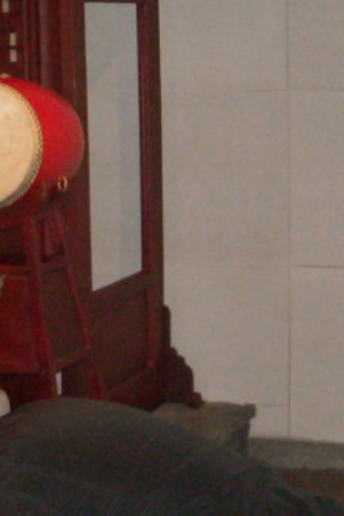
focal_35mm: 111
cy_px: 224
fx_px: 1591
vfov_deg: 18.4
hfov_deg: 12.0
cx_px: -103
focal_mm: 5.7
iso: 541
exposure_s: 1/60
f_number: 2.8
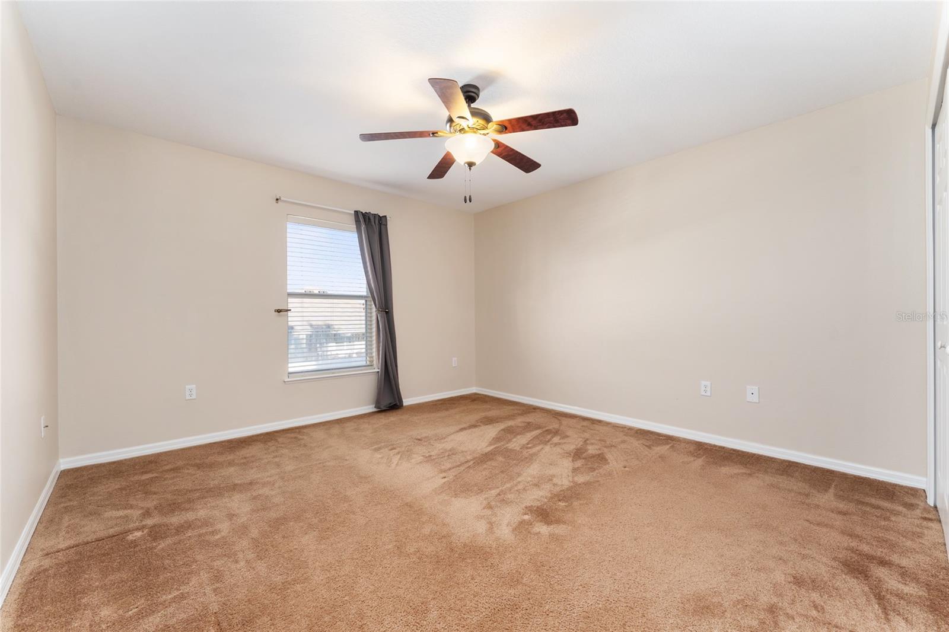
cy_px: 316
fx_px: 369
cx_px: 474
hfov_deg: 104.3
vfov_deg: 81.2
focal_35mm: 14
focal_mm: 14
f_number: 7.1
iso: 400
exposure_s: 1/6
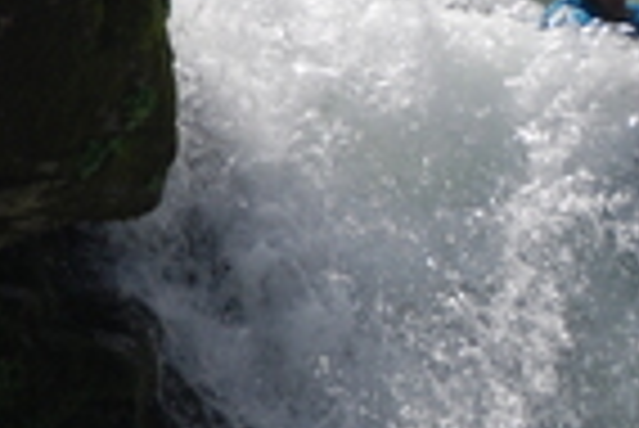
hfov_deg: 2.9
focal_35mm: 717
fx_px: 12736
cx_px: 770
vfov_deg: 1.9
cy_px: 124
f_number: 11
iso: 200
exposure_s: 1/320
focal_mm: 85
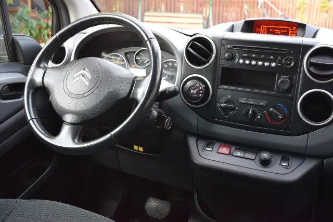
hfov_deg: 47.9
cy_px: 111
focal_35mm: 40
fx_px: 375
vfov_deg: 33.1
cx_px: 166
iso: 1000
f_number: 4
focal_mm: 27
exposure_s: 1/60
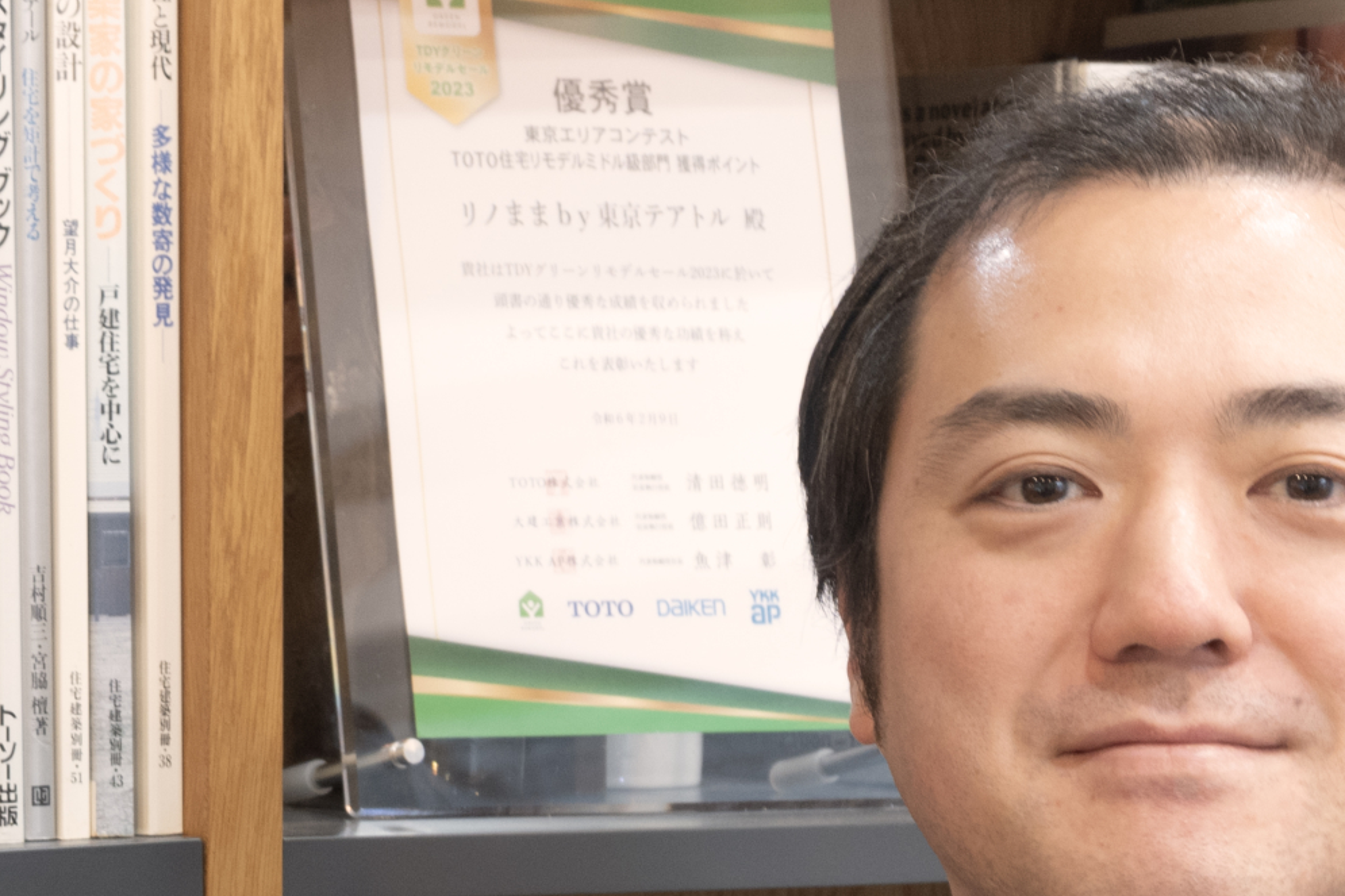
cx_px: 442
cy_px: 797
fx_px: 7209
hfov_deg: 10.6
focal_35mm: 193
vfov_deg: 7.1
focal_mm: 50
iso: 800
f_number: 6.3
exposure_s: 1/8
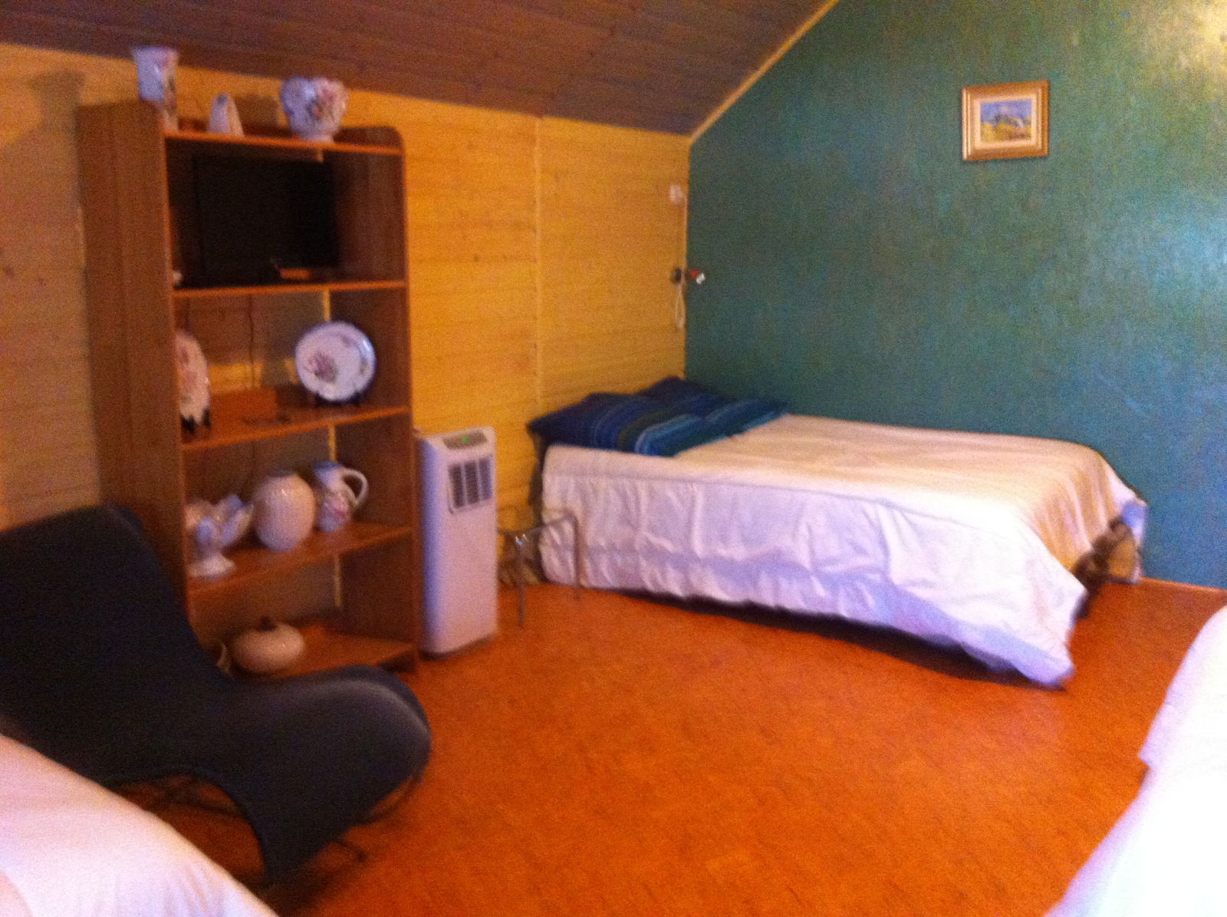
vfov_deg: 40.6
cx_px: 614
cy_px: 458
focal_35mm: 35
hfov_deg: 52.7
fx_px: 1239
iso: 800
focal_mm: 3.85
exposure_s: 1/15
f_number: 2.8
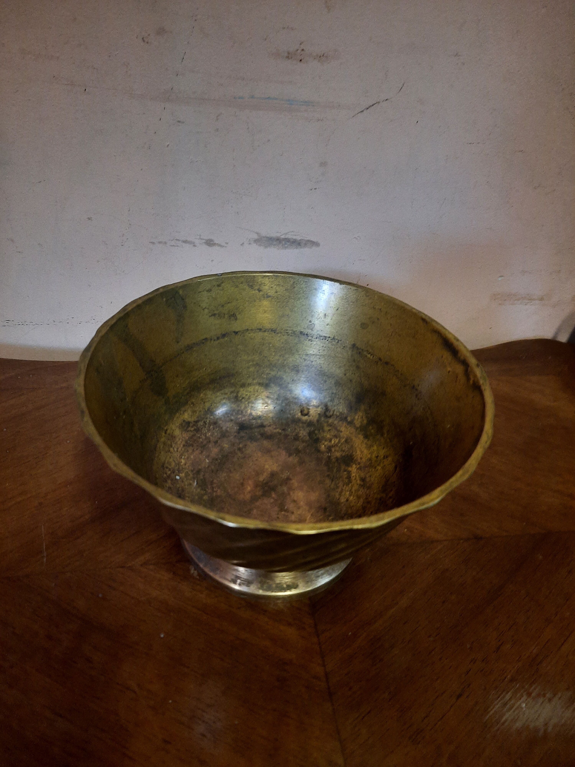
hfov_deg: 54.9
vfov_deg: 69.4
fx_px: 554
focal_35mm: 25
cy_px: 384
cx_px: 288
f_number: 2
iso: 320
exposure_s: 1/33
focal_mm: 4.6
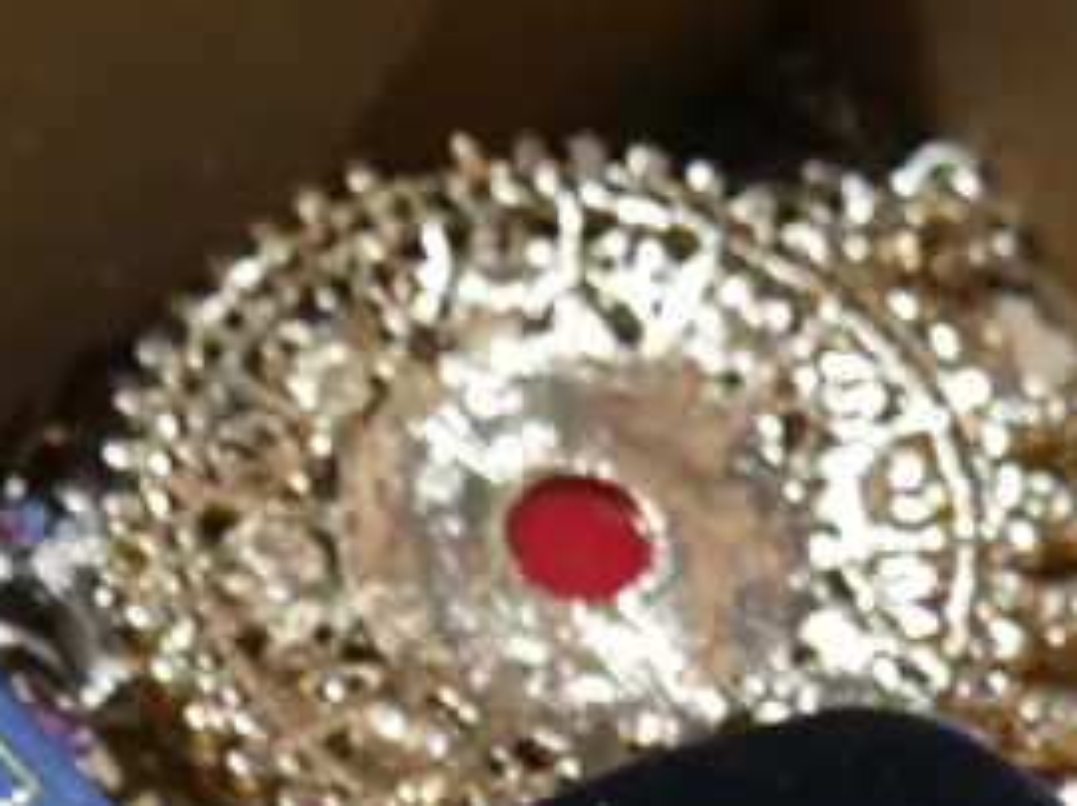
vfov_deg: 9.3
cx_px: 746
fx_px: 4725
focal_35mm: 152
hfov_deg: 13.0
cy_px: 1438
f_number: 4.5
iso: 250
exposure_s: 1/60
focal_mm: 20
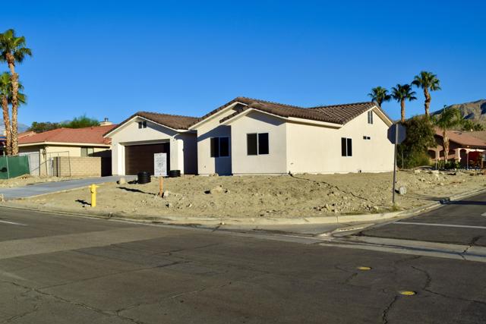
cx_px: 243
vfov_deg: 36.9
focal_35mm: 36
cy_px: 162
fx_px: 486
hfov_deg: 53.1
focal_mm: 24
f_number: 8
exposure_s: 1/2000
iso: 400
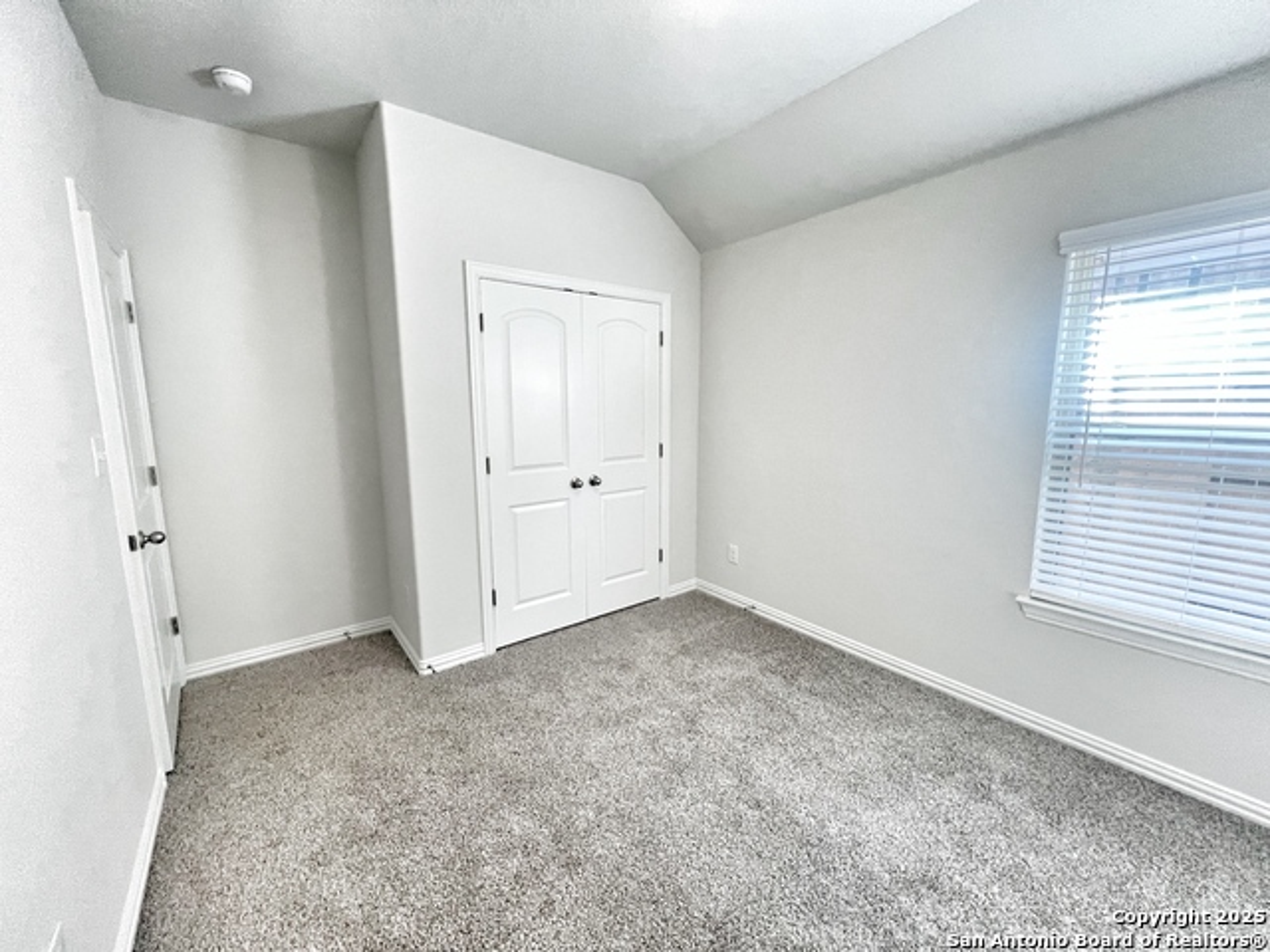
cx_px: 635
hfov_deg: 106.2
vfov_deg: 89.9
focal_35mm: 13
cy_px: 476
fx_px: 477
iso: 160
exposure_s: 1/120
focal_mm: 1.57
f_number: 1.8
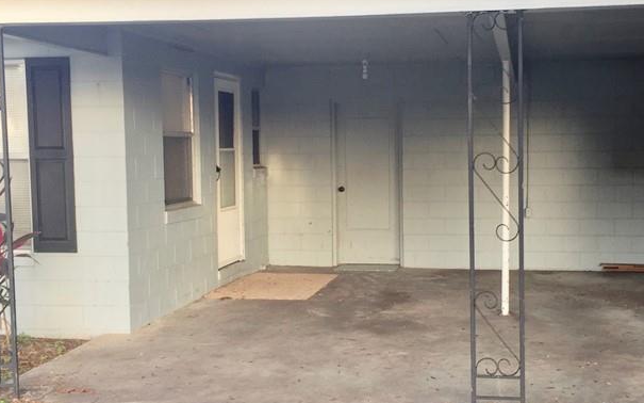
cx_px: 397
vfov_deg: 24.8
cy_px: 231
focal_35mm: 52
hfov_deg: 38.7
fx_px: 913
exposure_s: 1/60
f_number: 2.2
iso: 40
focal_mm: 4.15
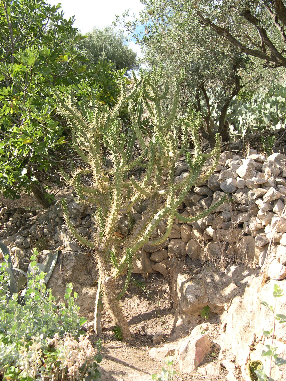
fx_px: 419
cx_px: 143
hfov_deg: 37.7
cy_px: 190
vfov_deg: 49.0
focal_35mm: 38
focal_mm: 8
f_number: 2.8
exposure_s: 1/514
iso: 100
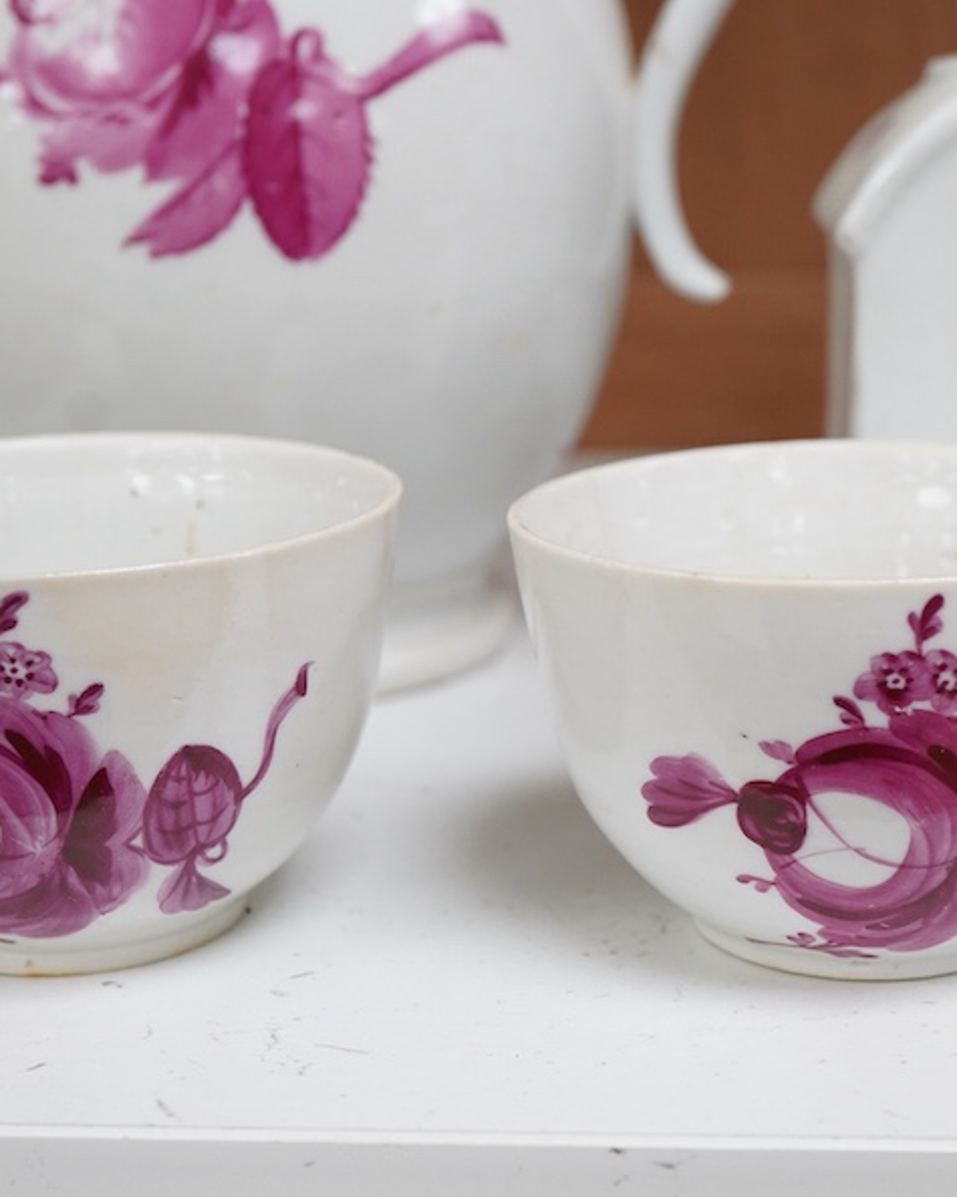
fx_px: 2266
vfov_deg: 29.6
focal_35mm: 64
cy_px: 603
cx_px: 532
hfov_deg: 23.8
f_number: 9
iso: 1250
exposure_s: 1/125
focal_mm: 30
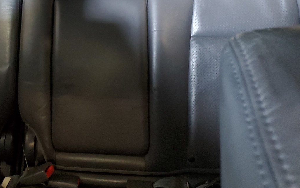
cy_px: 18
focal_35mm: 43
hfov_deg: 44.9
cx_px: 82
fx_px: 352
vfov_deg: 28.7
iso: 363
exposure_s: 1/15
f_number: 1.5
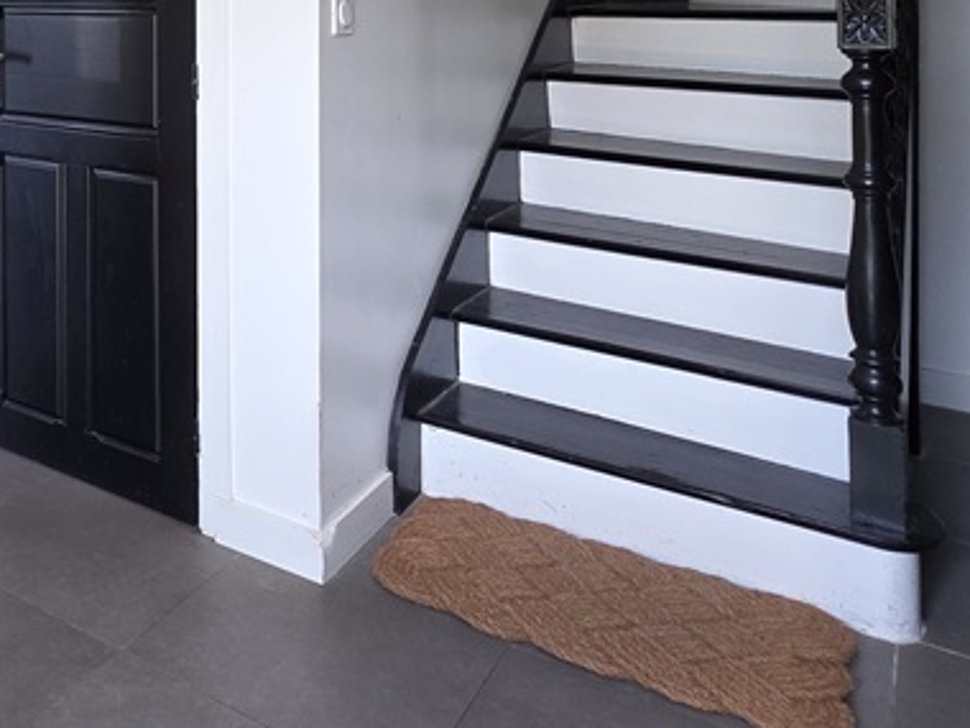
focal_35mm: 35
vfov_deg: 36.5
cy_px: -3
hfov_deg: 42.3
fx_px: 981
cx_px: -79
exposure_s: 1/100
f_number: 1.9
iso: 125
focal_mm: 2.2
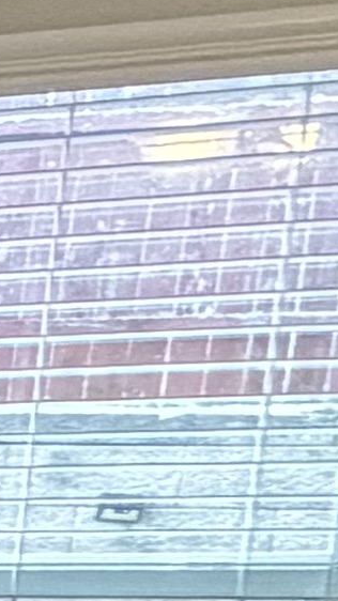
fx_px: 2470
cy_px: 820
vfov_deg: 13.3
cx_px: -2523
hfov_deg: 3.6
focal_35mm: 155
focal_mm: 2.22
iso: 320
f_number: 2.2
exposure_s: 1/120
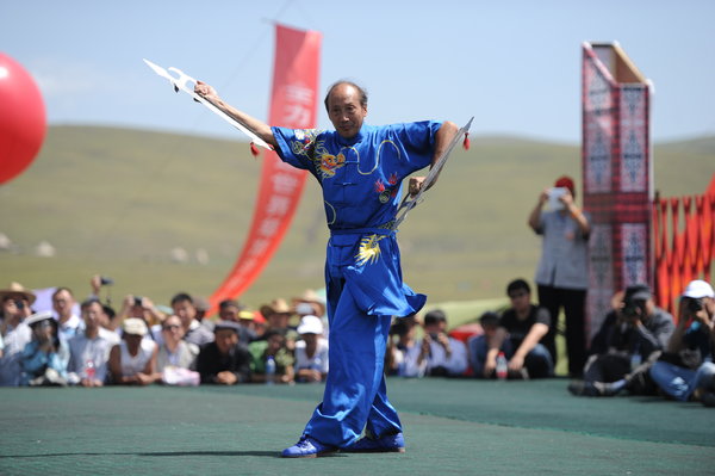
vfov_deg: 9.1
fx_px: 2977
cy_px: 238
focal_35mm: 150
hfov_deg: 13.7
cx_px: 358
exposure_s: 1/4000
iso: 320
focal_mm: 150
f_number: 2.8
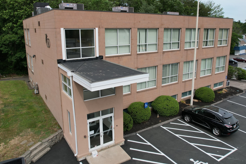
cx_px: 130
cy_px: 68
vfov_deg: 47.7
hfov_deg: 67.3
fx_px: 184
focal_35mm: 27
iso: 120
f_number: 2.8
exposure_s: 1/200
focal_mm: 8.38
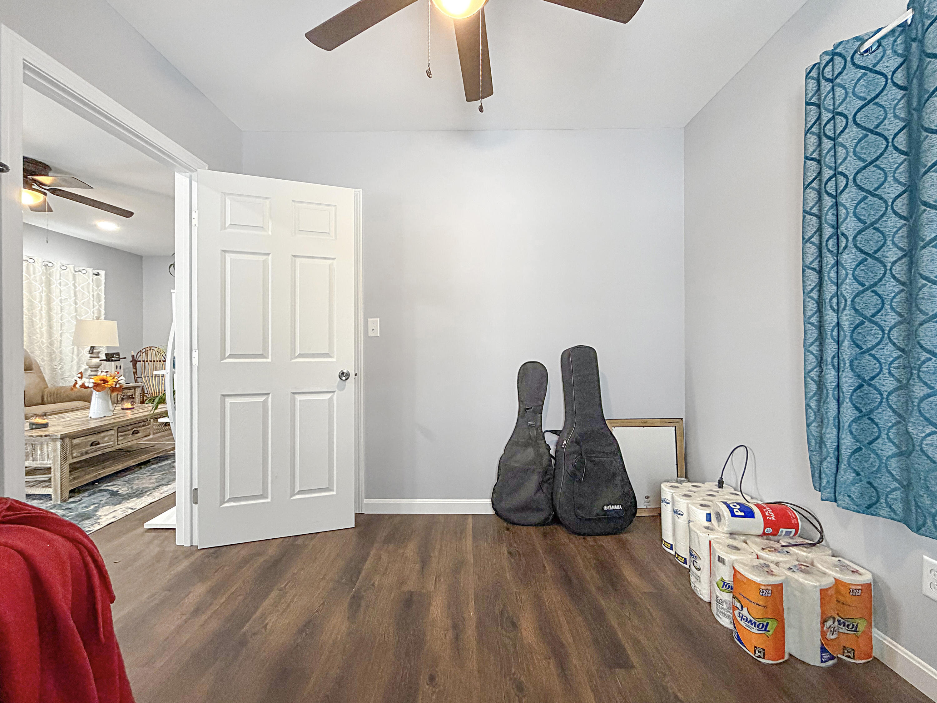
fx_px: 379
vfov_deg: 85.7
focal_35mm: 14
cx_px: 468
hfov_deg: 102.1
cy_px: 352
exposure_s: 1/60
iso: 400
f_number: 2.2
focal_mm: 2.22
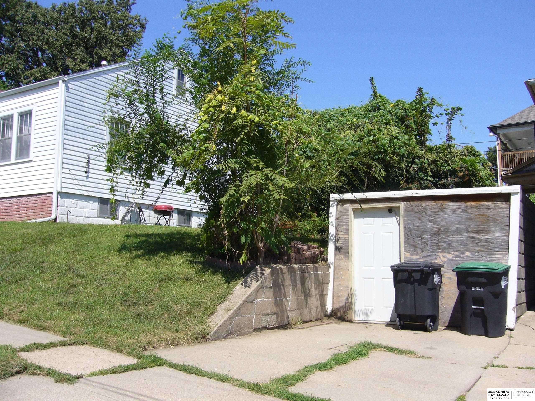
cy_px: 200
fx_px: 541
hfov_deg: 52.6
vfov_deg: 40.7
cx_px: 268
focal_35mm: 35
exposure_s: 1/320
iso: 80
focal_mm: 5.8
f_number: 5.6
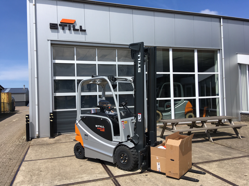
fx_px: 209
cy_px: 93
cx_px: 124
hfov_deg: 61.7
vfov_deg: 48.2
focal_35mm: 29
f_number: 2.2
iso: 25
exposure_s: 1/1709
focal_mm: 4.15
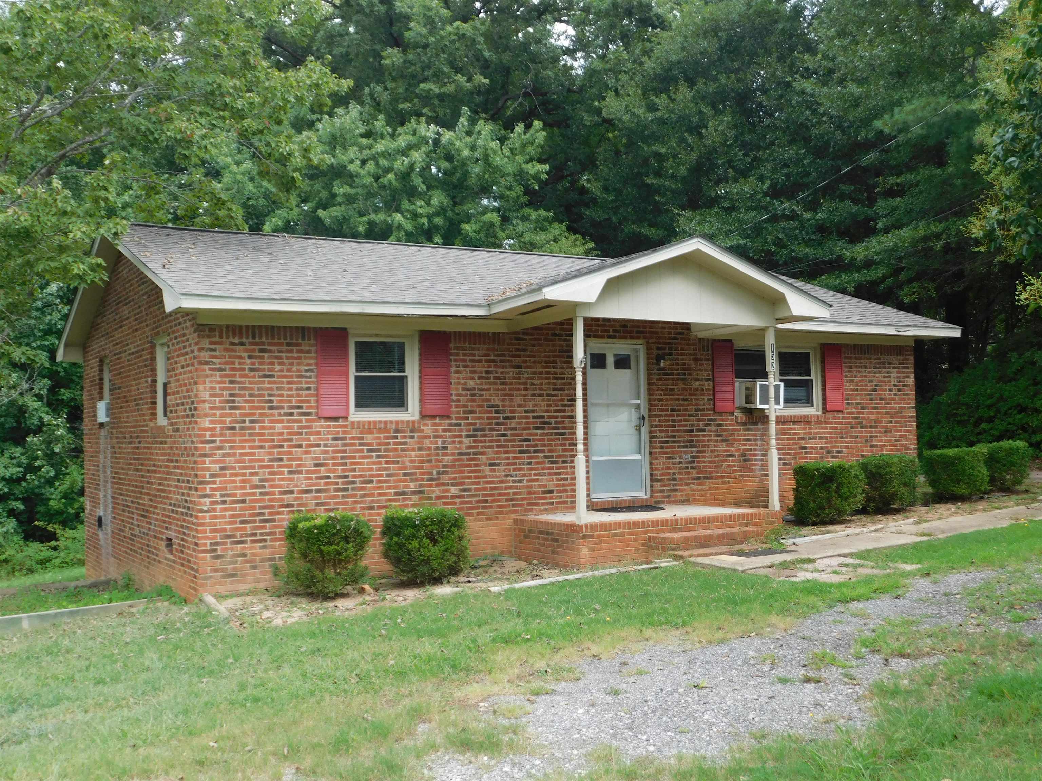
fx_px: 1084
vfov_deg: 39.7
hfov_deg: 51.4
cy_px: 390
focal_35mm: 36
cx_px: 521
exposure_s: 1/320
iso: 125
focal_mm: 6.3
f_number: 3.5
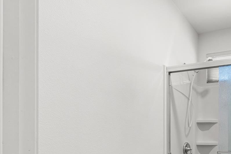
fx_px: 180
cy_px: 150
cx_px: 222
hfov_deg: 53.8
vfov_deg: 41.2
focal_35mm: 28
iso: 400
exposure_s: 1/2.5
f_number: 8
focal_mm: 14
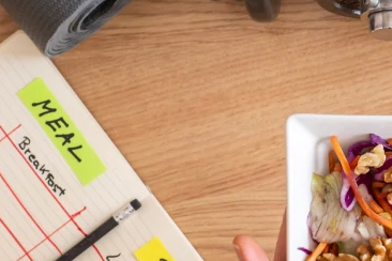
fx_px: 1546
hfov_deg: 14.2
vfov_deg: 9.7
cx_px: 421
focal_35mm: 142
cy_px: 155
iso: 500
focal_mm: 35
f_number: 5
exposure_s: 1/80
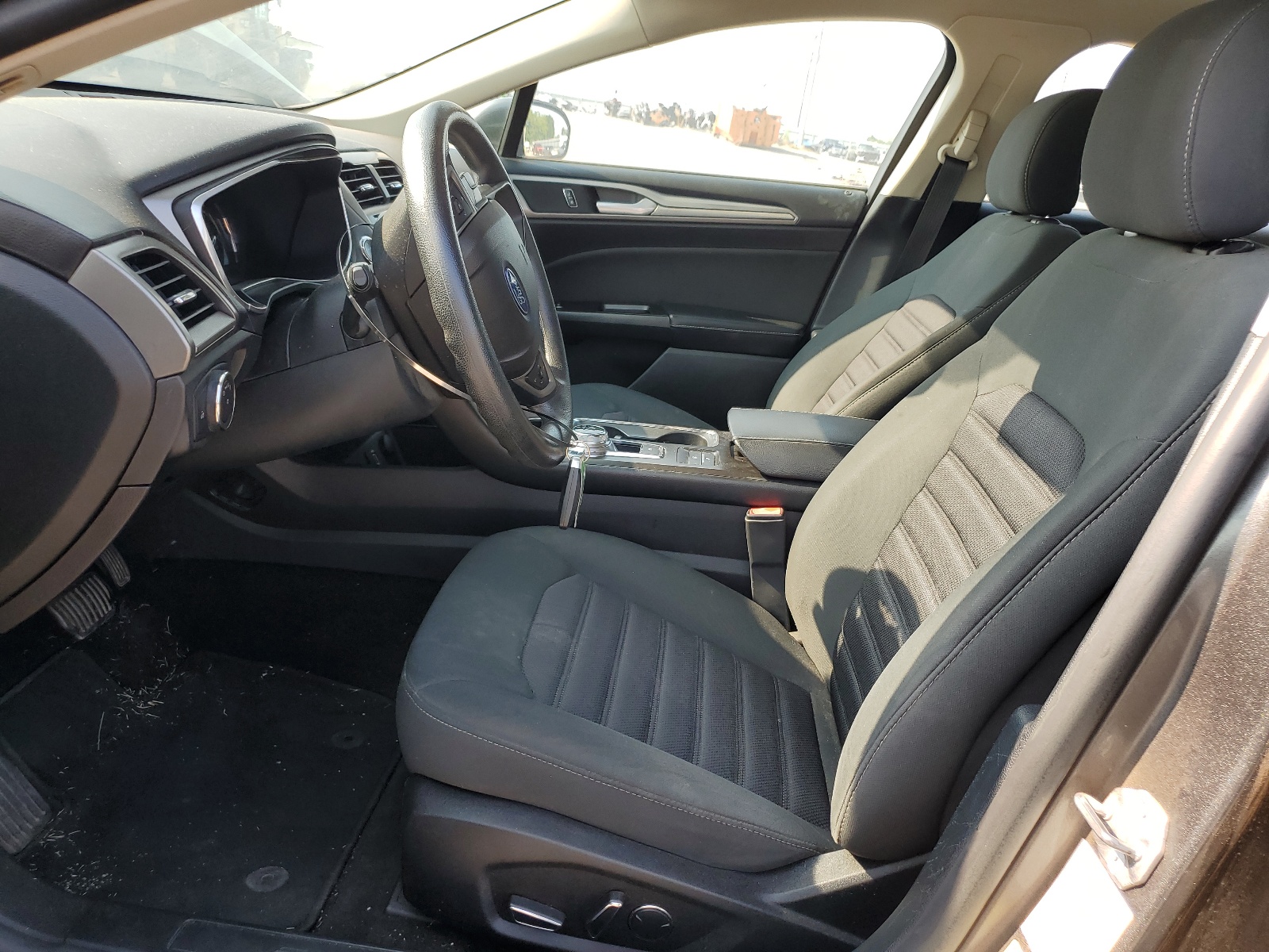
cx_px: 634
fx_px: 953
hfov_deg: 67.3
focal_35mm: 26
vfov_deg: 53.1
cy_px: 476
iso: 50
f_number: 1.5
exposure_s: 1/370
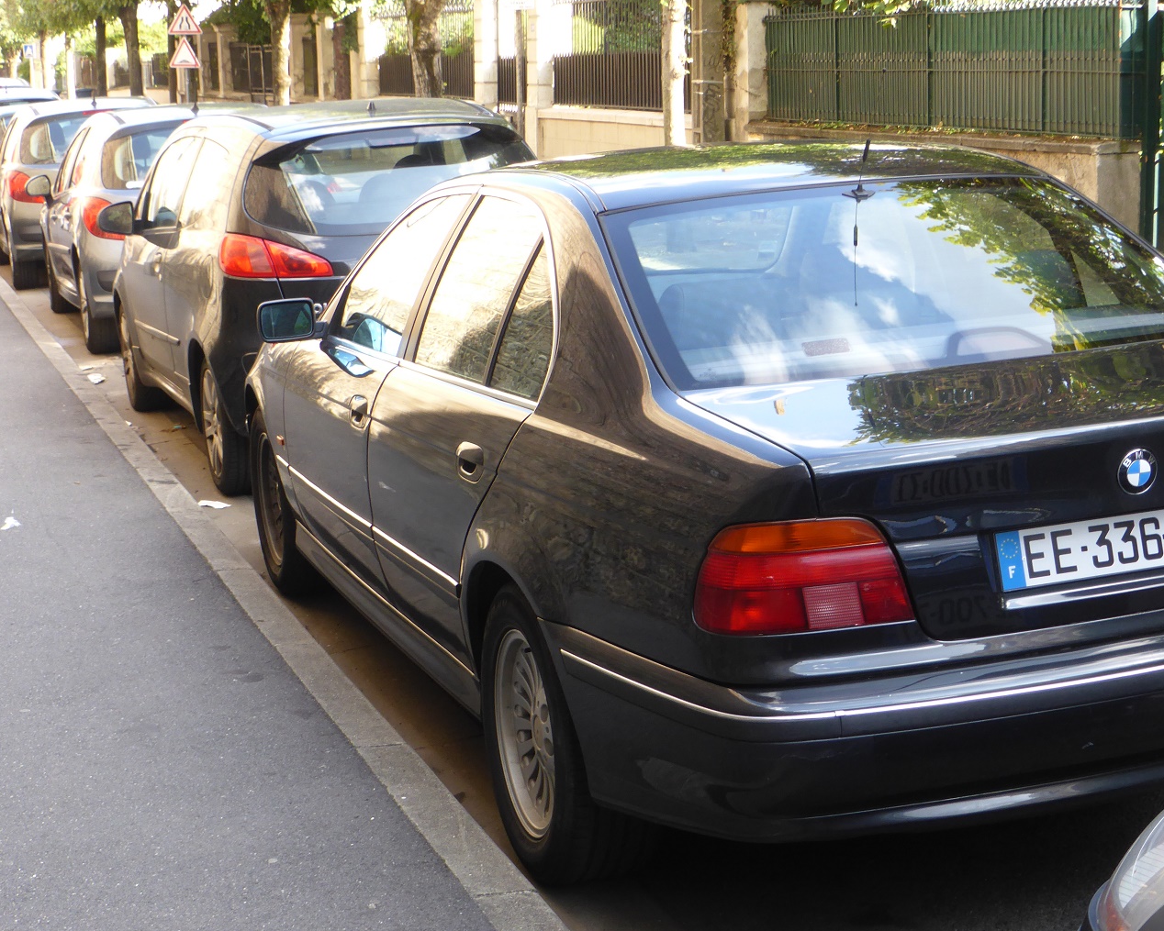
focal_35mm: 62
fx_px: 2136
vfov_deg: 24.6
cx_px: 779
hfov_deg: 30.2
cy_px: 462
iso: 125
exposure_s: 1/60
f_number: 4.2
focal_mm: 8.5
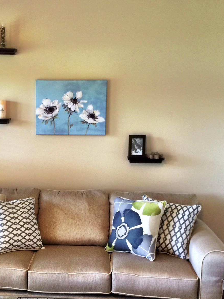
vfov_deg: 37.6
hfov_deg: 28.7
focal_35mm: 50
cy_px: 208
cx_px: 60
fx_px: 431
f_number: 2.2
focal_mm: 4.15
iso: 64
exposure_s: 1/30
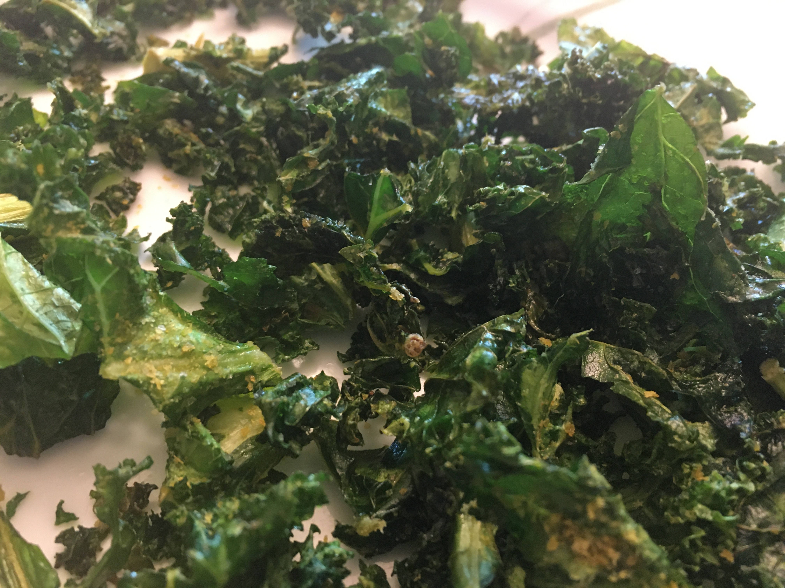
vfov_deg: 48.2
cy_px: 294
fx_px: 658
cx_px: 392
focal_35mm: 29
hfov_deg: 61.7
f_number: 2.2
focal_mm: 4.15
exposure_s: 1/17
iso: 200
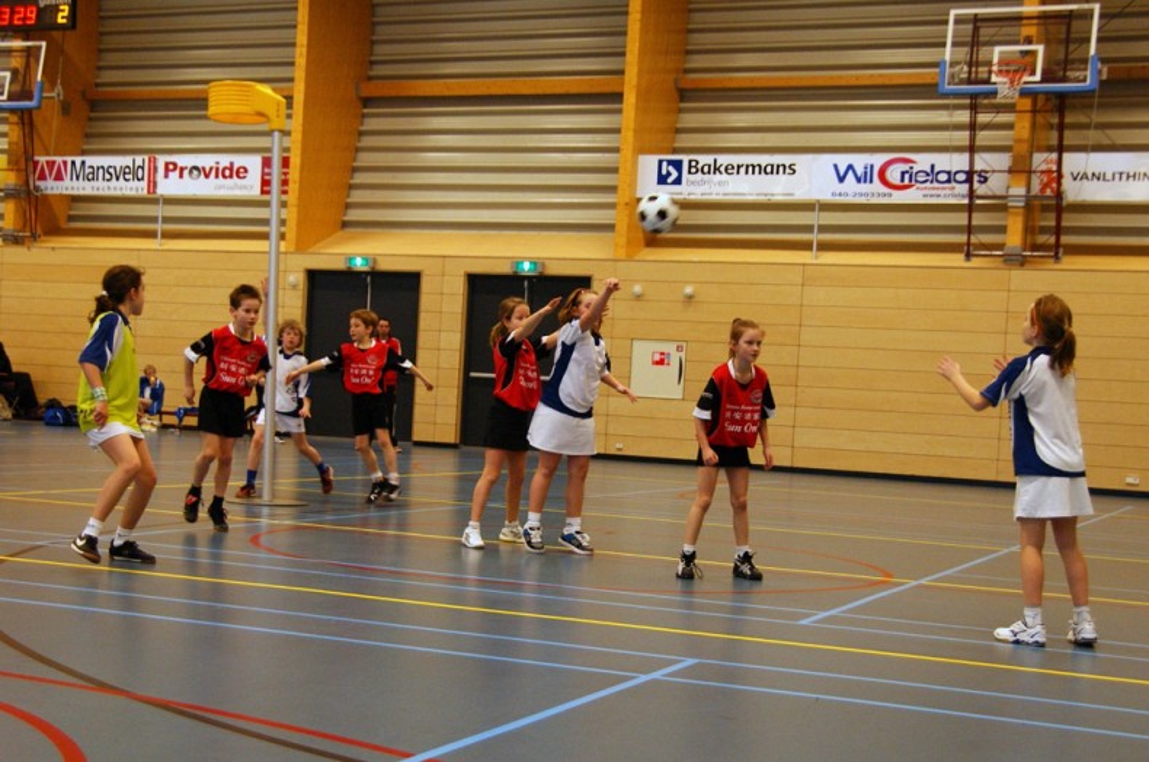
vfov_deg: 31.8
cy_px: 381
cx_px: 574
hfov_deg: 46.5
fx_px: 1338
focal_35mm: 42
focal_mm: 28
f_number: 4.5
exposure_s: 1/100
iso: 800
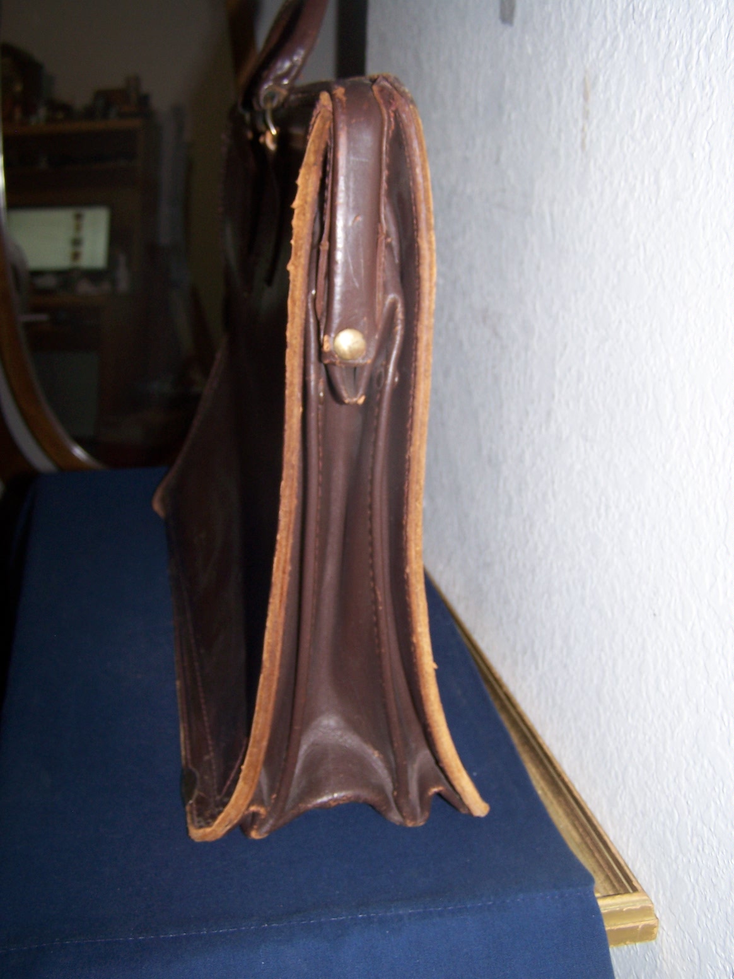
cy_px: 490
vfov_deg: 49.0
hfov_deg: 37.7
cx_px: 367
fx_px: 1074
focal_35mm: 38
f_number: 2.8
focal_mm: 6.3
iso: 80
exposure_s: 1/60
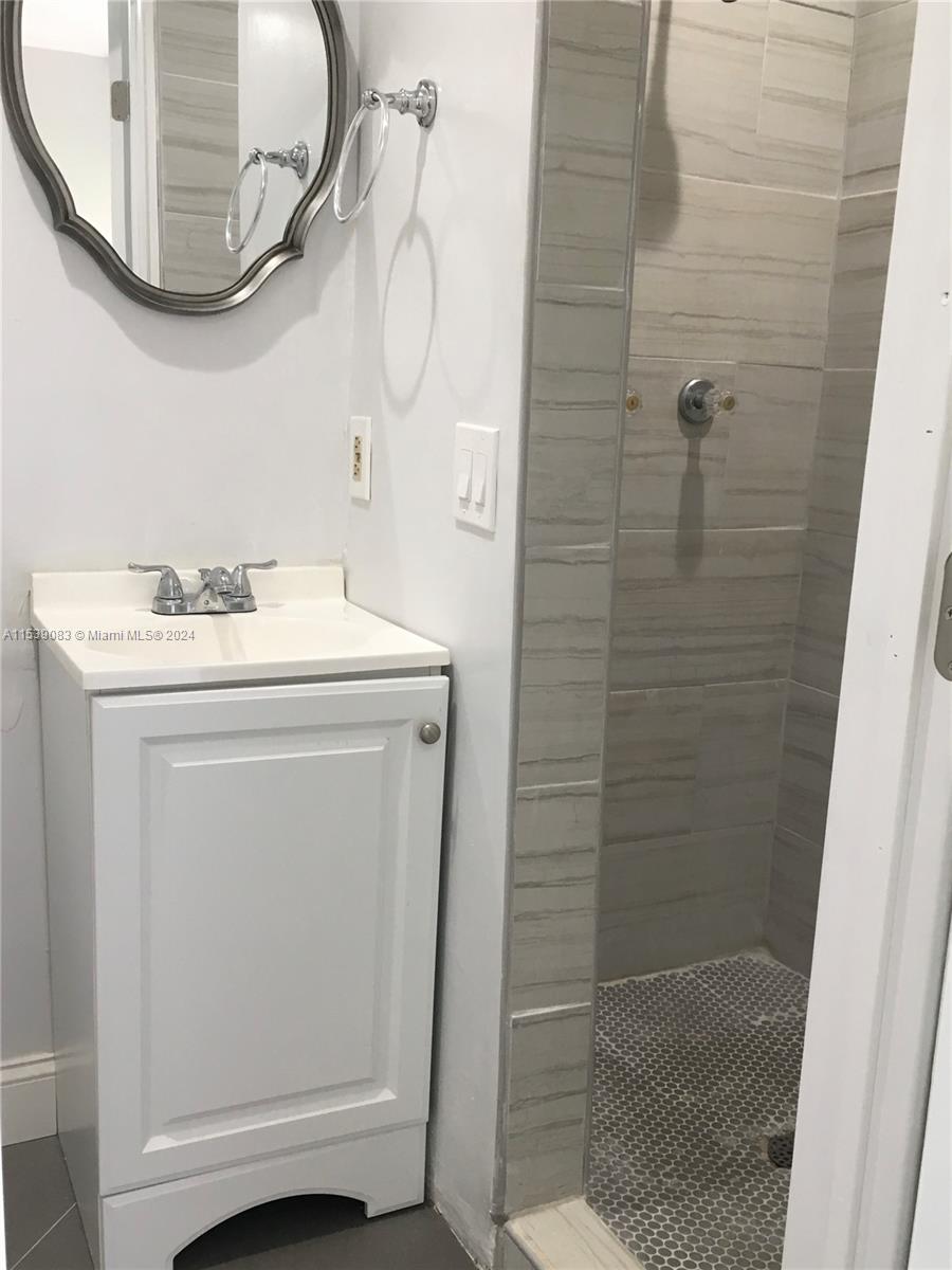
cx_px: 476
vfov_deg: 61.7
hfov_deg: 48.2
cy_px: 635
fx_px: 1063
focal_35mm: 29
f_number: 2.2
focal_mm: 4.15
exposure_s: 1/30
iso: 50
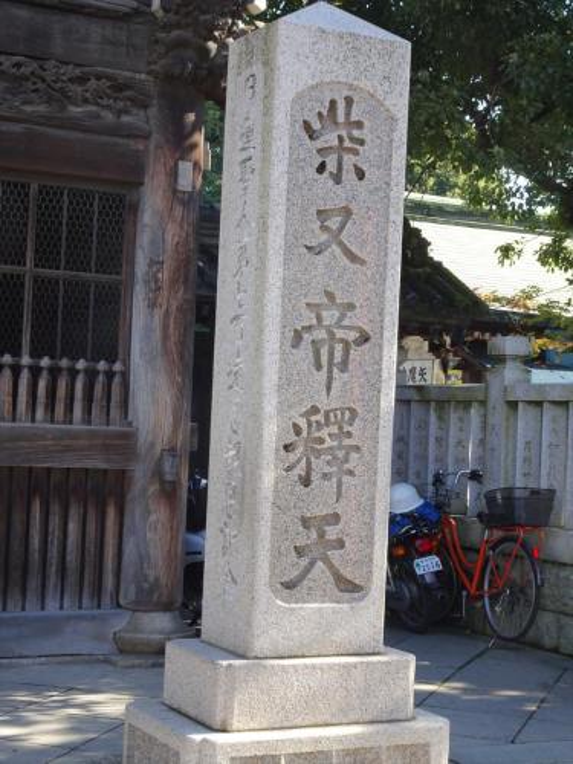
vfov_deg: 30.3
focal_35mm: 64
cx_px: 286
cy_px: 382
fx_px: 1413
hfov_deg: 22.9
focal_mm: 10.95
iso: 80
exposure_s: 1/80
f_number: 5
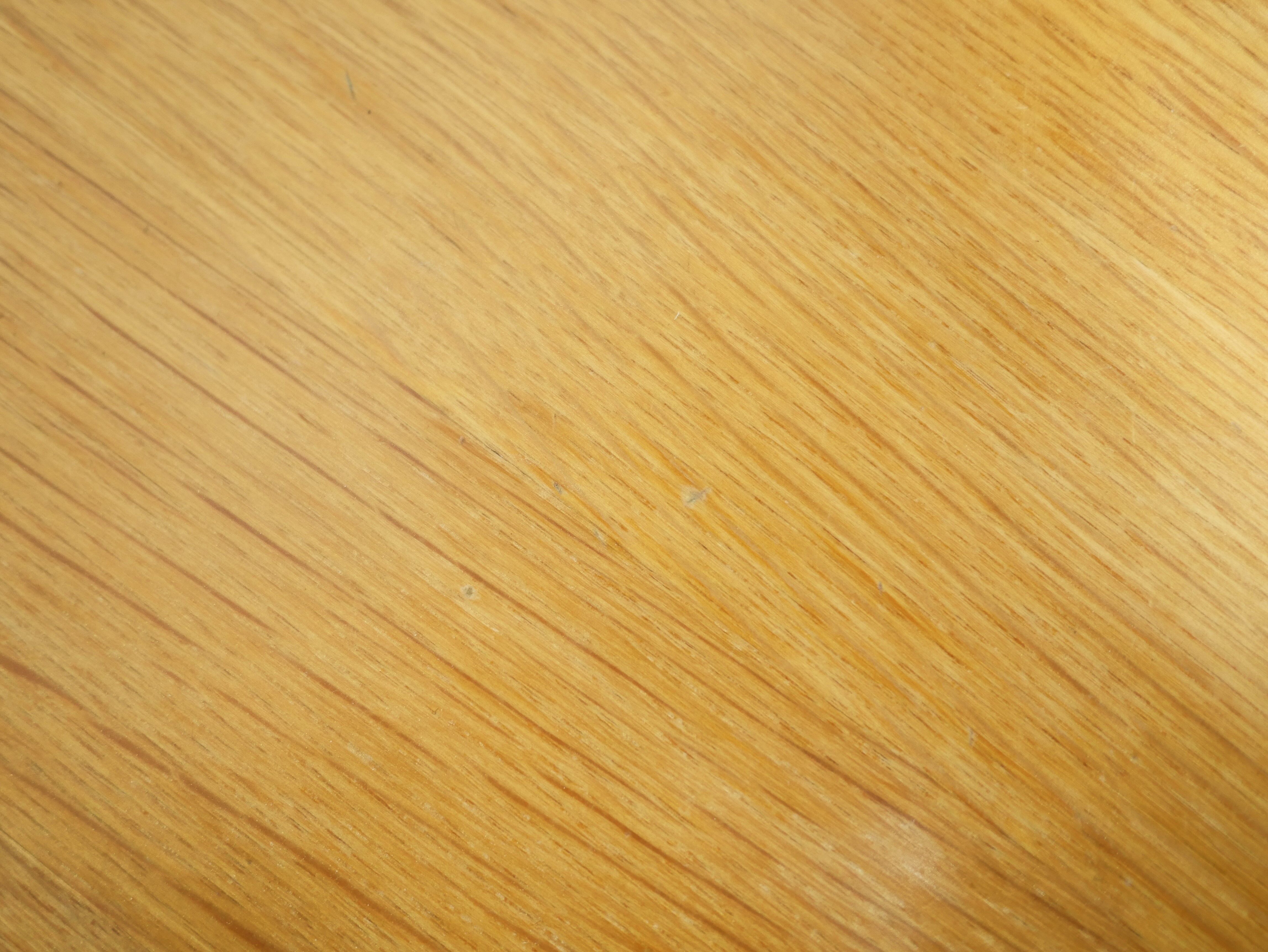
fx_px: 1466
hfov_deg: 46.8
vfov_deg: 36.0
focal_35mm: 40
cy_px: 476
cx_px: 634
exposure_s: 1/60
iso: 640
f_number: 1.7
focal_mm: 20
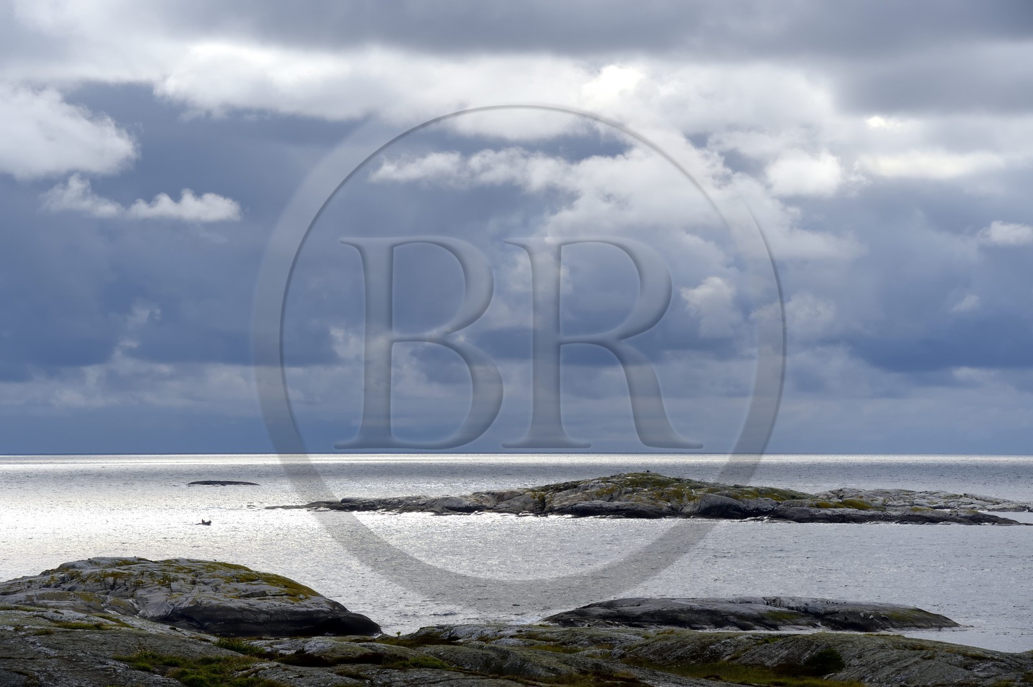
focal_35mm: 165
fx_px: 4731
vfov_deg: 8.3
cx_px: 516
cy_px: 344
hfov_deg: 12.5
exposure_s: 1/400
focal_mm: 165
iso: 200
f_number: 11
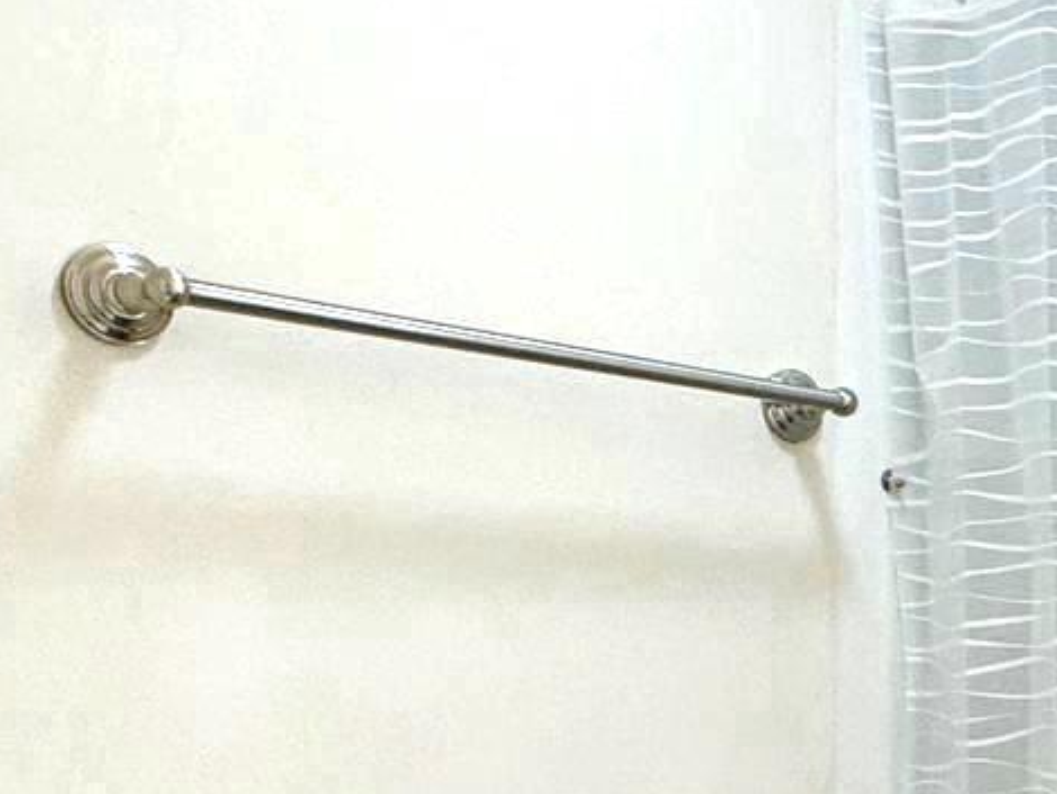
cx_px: 1347
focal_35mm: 61
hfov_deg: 27.0
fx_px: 1864
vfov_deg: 22.8
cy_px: 855
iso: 200
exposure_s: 1/120
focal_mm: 2.22
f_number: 2.2
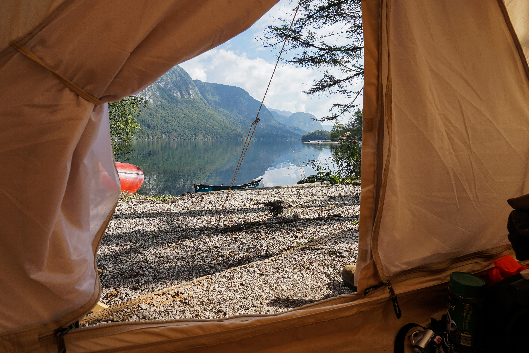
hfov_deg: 84.0
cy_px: 176
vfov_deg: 61.9
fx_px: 294
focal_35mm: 20
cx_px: 264
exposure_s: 1/80
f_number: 11
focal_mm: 20
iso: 100
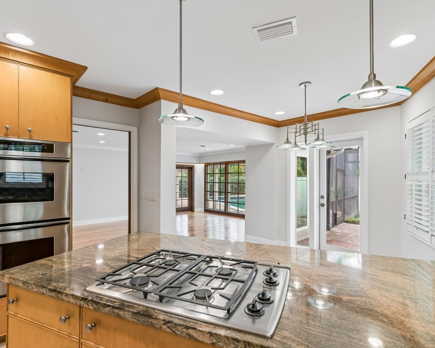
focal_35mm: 17
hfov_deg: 89.6
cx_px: 217
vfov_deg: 77.0
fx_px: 219
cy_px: 174
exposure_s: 1/15
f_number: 7.1
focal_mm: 10
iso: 100
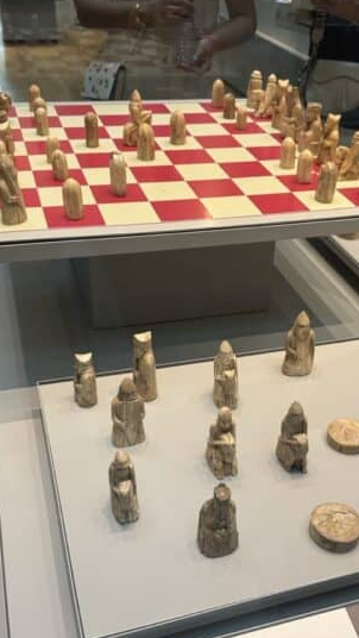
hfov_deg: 30.3
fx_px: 659
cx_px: 227
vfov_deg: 51.4
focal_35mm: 39
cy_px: 365
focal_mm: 6.86
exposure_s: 1/61
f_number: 1.78
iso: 200
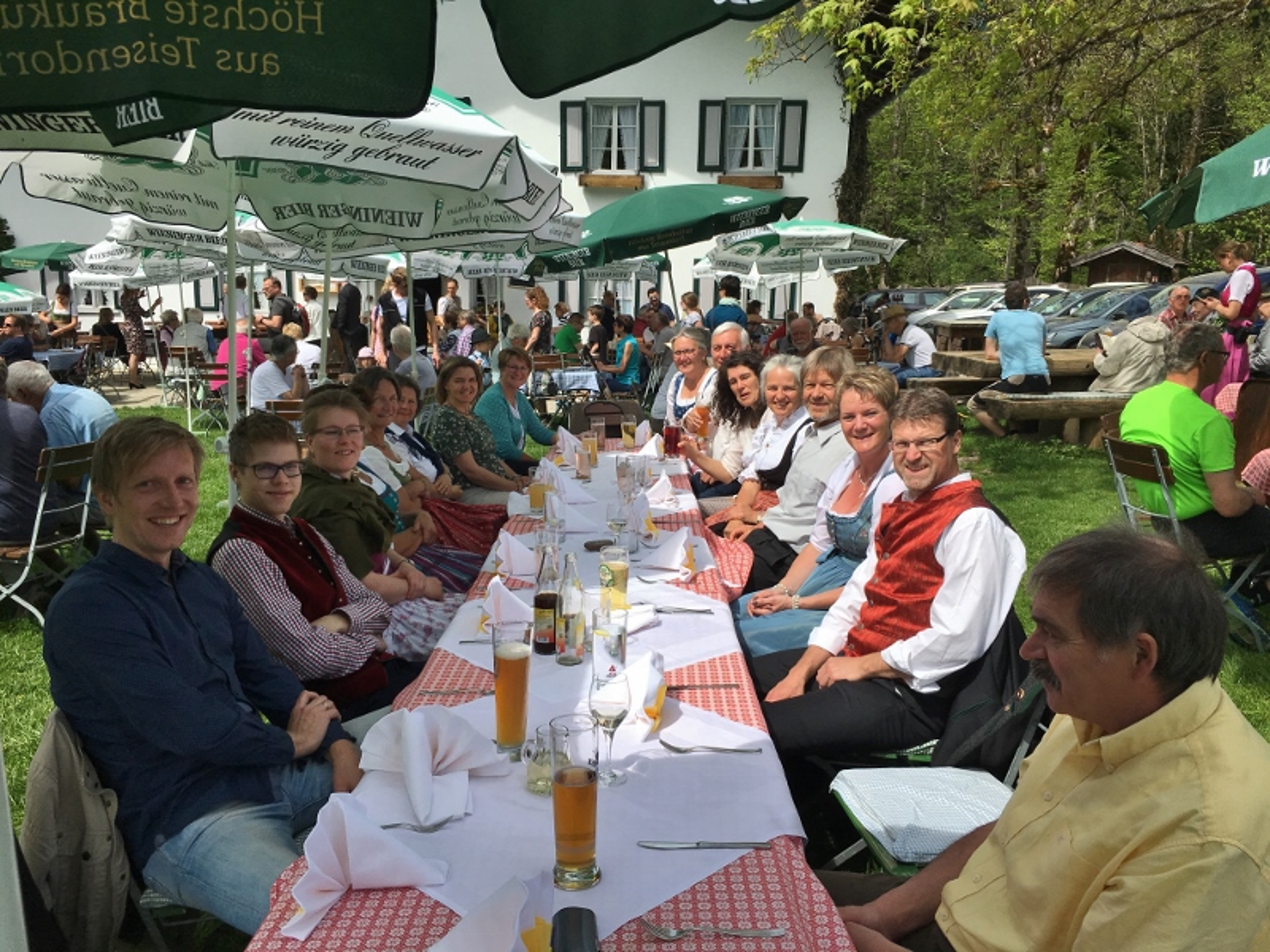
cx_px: 635
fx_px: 1064
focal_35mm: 29
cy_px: 476
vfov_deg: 48.2
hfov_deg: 61.7
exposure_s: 1/2653
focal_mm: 4.15
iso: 25
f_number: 2.2
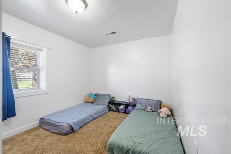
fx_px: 90
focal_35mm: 14
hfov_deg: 104.3
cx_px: 116
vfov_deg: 81.2
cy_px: 77
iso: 125
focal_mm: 14
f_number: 4
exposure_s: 1/10
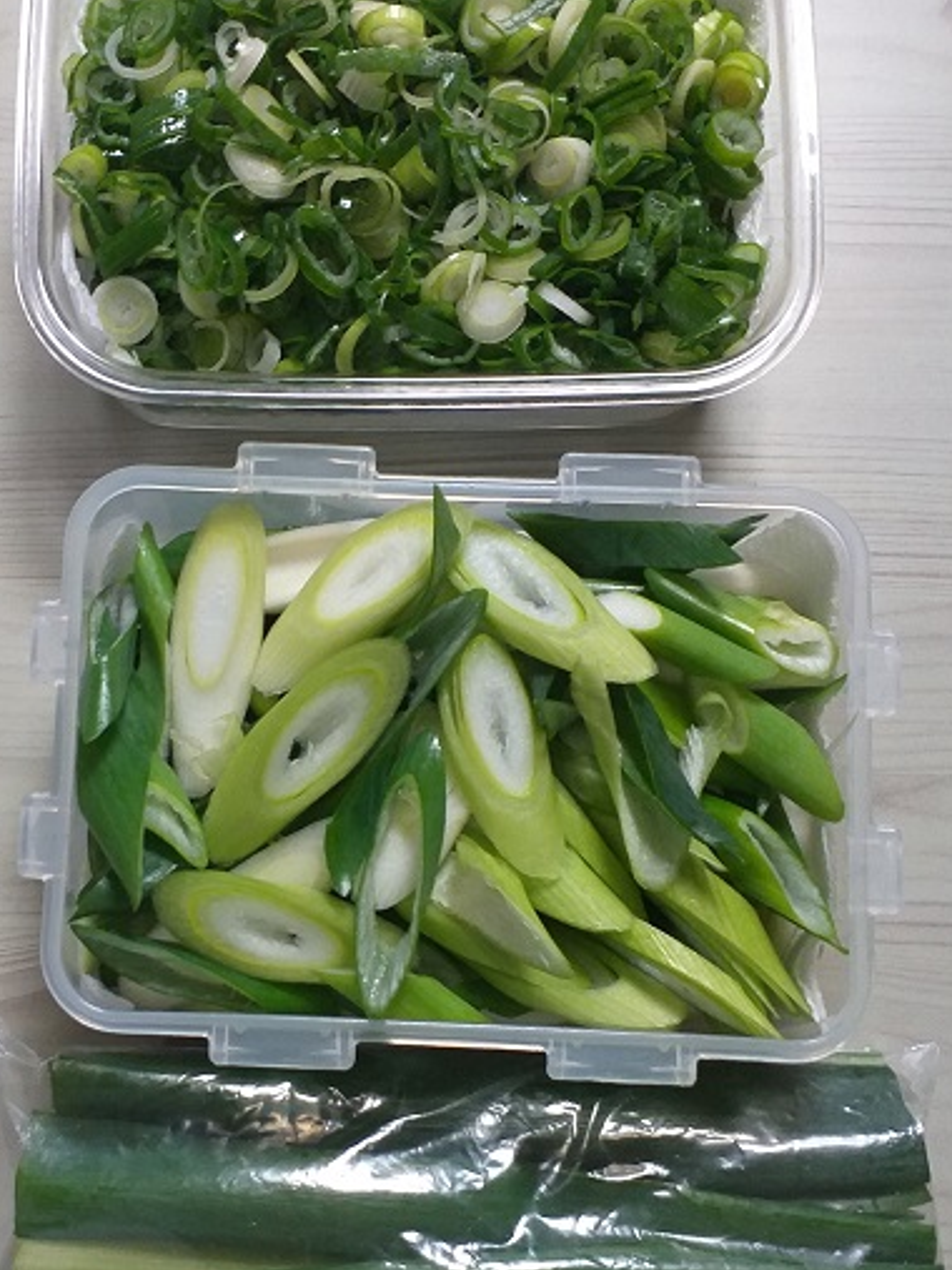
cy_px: 814
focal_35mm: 41
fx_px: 1504
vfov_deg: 45.3
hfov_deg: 34.7
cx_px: 293
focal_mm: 3.6
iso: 160
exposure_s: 1/50
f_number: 1.9
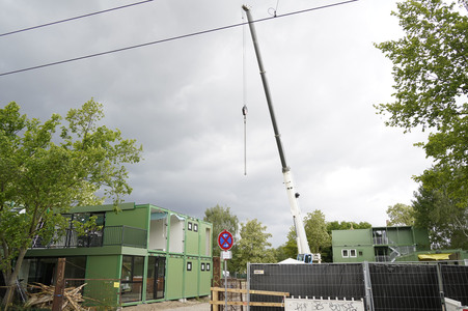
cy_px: 156
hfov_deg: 65.5
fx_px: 364
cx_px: 234
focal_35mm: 28
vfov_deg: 46.3
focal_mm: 28
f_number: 6.3
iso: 320
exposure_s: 1/200
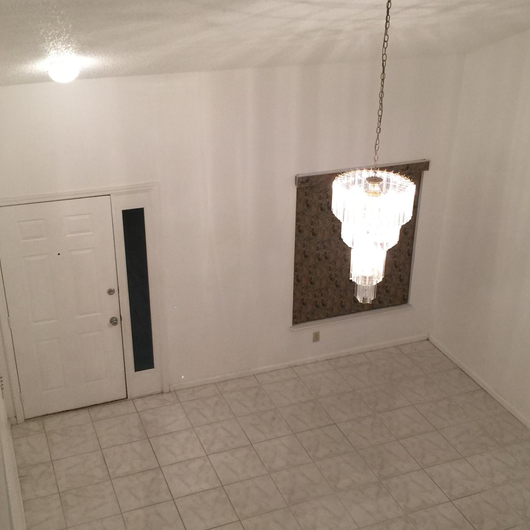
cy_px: 292
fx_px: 745
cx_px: 284
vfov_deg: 39.1
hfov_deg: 39.1
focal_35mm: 43
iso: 50
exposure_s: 1/30
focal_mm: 4.15
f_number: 2.2
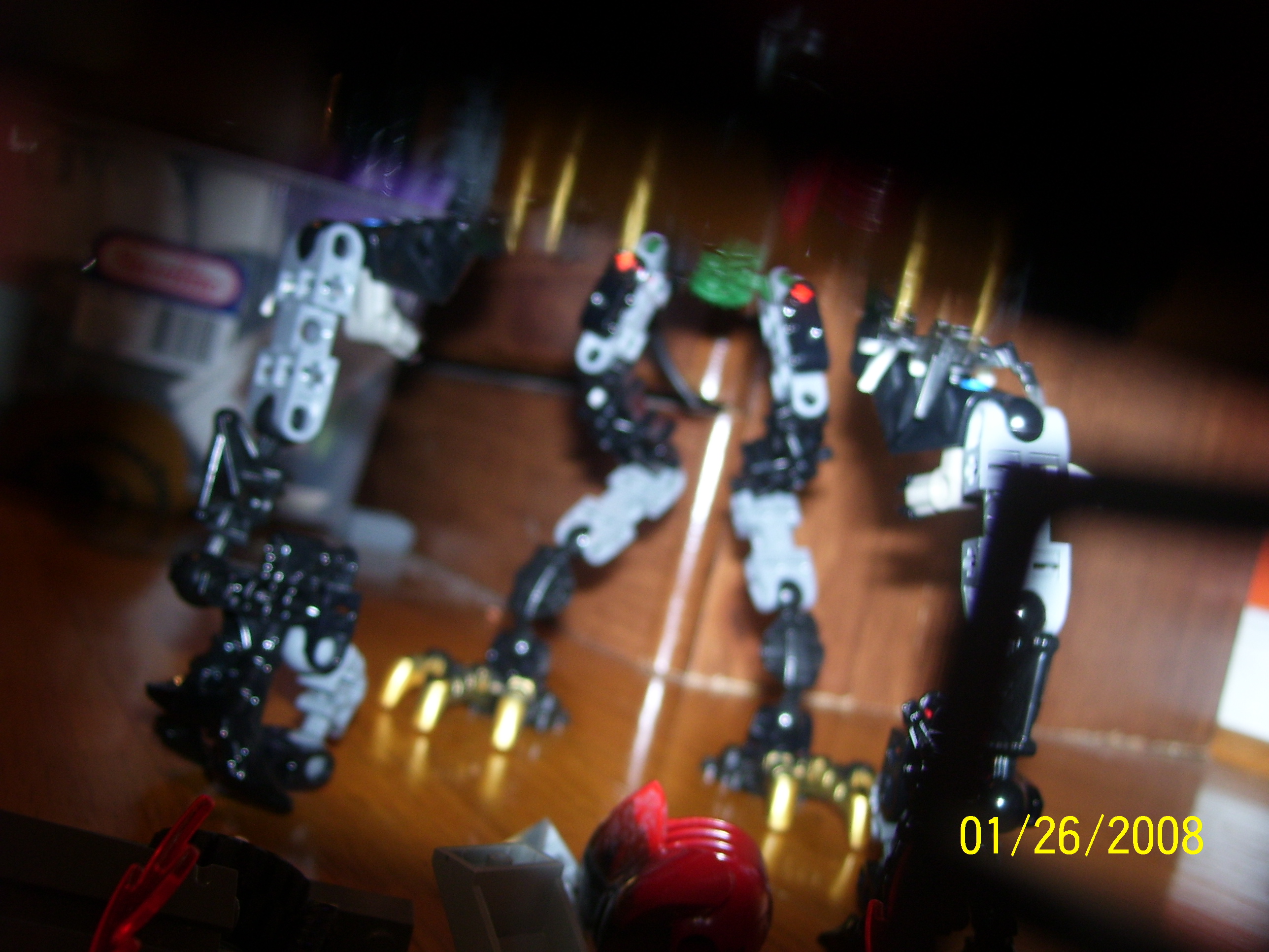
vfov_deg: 38.7
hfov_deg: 50.1
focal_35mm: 37
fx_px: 1356
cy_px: 476
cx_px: 634
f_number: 2.7
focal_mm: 6
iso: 80
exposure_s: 1/60
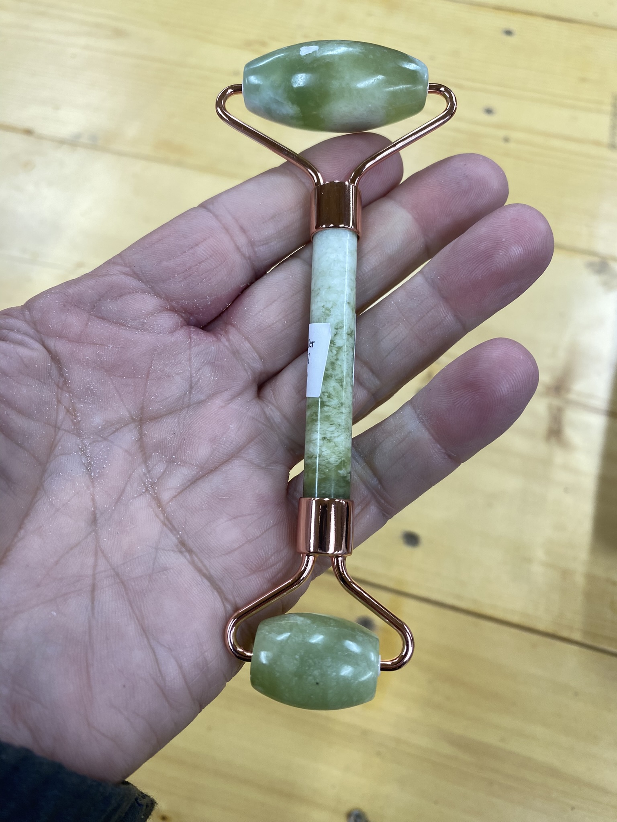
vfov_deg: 69.4
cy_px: 411
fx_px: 594
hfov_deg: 54.9
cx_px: 308
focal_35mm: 25
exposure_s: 1/60
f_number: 1.8
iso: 64
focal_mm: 4.25
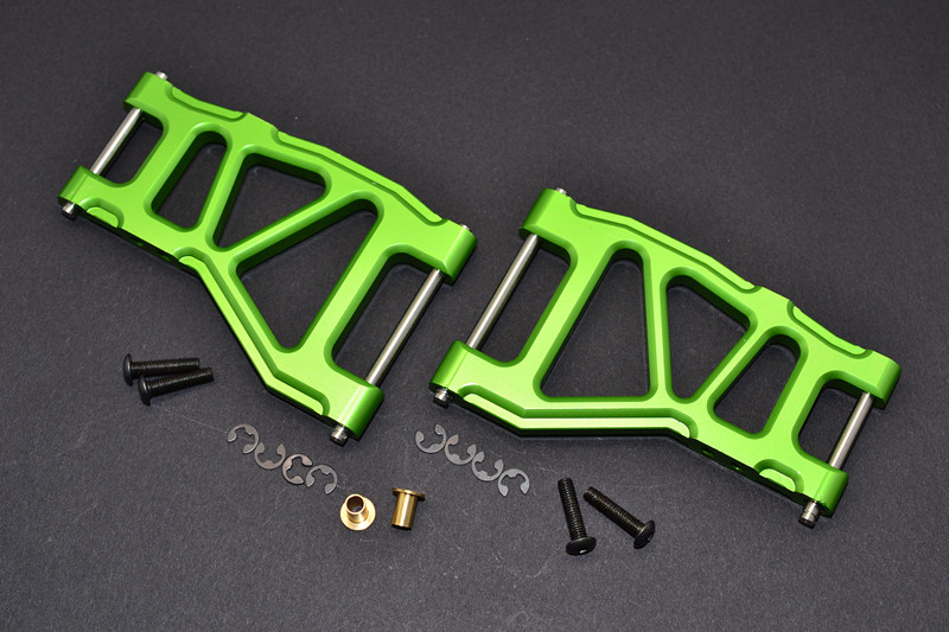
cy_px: 316
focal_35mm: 60
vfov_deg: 22.6
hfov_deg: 33.4
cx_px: 474
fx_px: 1581
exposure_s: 1/60
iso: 100
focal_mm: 40
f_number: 9
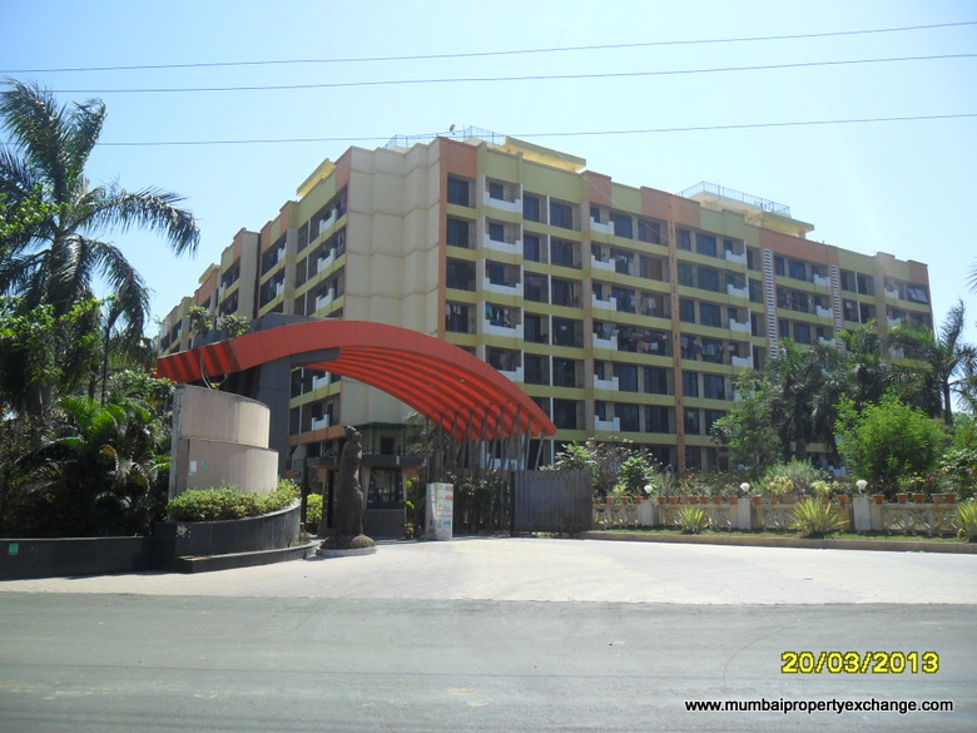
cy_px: 366
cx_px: 488
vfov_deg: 51.4
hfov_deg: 65.3
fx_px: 762
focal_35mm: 27
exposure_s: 1/1000
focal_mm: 4.9
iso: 100
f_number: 3.5
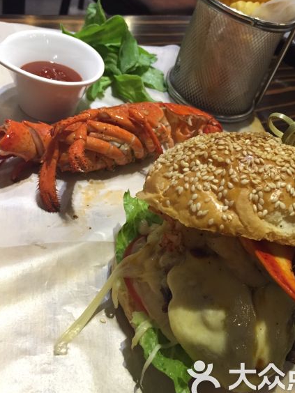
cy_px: 169
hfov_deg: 39.5
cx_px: 179
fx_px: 409
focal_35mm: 36
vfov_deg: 51.2
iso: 160
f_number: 2.2
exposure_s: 1/30
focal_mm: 4.15
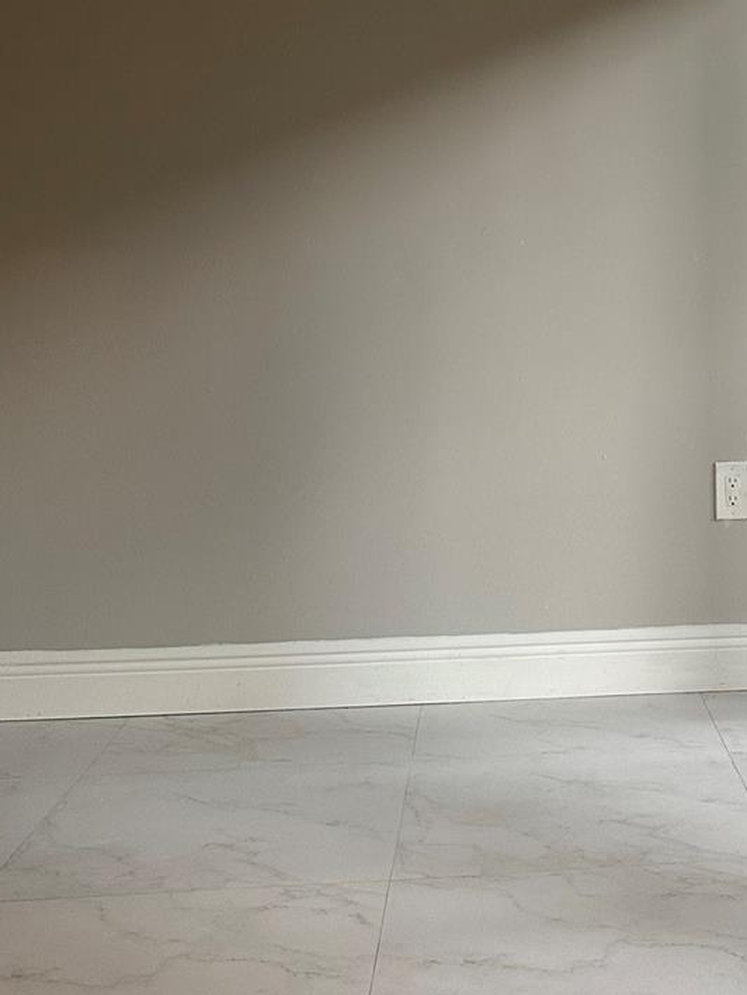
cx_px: 708
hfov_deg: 26.8
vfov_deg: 35.0
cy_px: 123
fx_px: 1496
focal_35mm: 52
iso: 200
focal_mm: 6.86
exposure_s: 1/60
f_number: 1.78
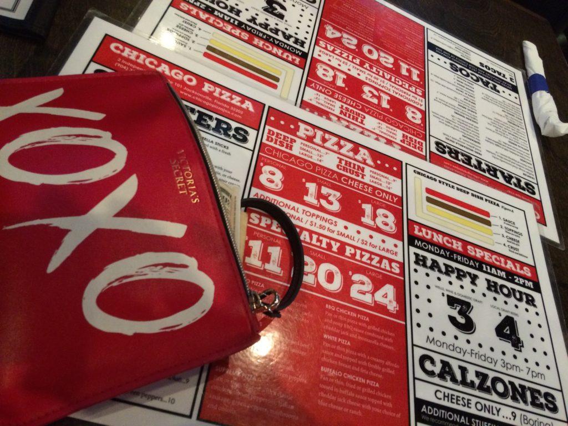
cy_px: 213
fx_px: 476
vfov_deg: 48.2
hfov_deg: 61.7
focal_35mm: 29
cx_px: 284
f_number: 2.2
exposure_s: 1/15
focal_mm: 4.15
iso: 250
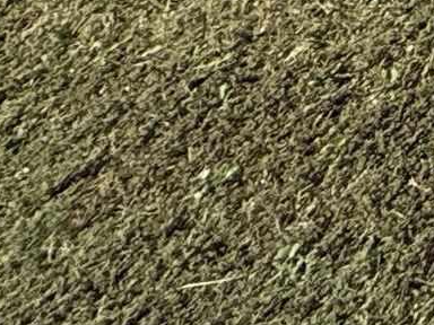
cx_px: 1542
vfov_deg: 8.4
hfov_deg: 9.4
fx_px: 1404
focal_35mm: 112
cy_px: -911
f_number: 2.2
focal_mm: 2.22
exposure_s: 1/841
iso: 64
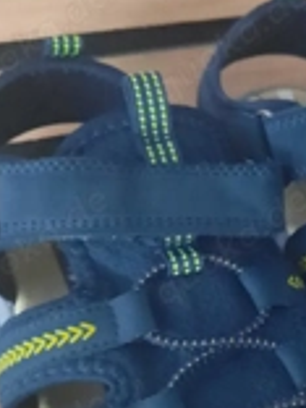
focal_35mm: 64
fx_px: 754
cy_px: 275
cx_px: 288
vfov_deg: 30.0
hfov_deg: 22.3
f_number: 2
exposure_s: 1/10
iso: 1000
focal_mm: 4.6
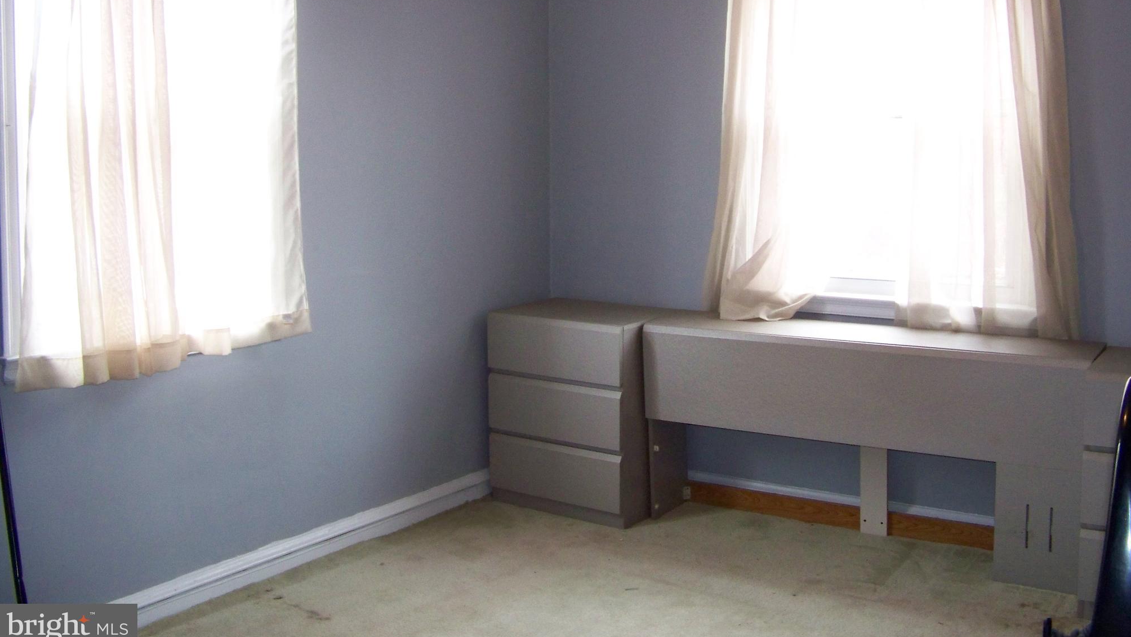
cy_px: 217
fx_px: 1200
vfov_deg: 29.5
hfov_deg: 50.5
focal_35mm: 40
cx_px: 573
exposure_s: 1/30
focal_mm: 5.85
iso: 200
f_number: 2.8
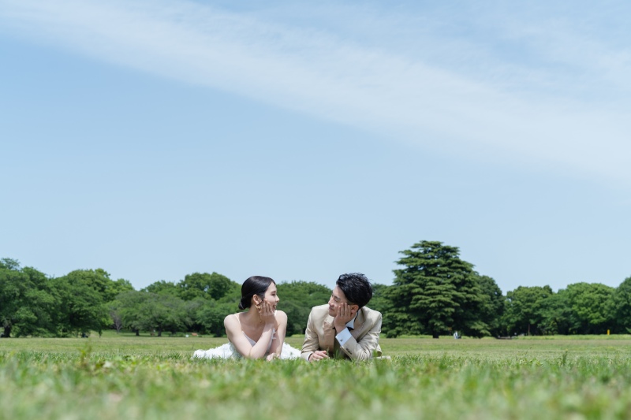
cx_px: 316
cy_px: 210
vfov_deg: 27.0
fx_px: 876
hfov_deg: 39.6
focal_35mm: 50
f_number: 4.5
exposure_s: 1/1250
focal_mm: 50
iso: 200
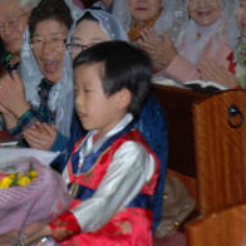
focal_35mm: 187
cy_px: 134
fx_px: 1504
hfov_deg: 9.3
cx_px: 5
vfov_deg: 9.4
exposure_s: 1/60
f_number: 7.1
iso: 200
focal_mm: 40
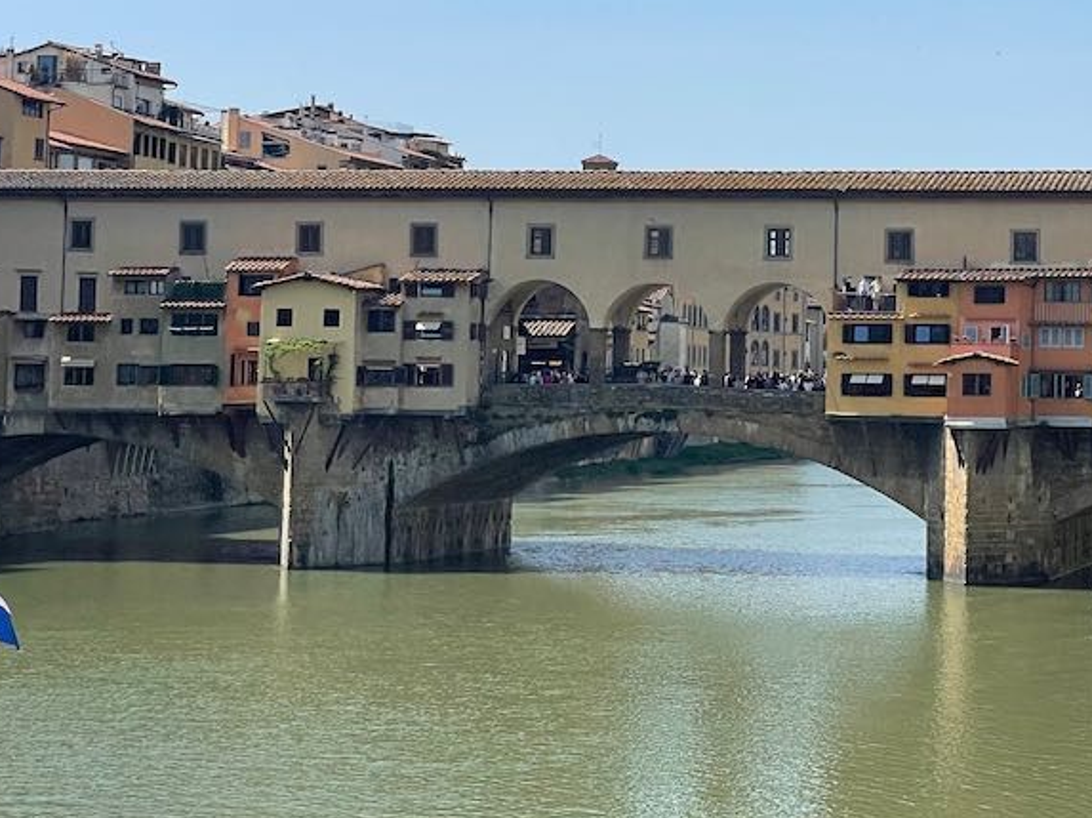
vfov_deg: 15.8
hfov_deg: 20.8
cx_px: 917
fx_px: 2932
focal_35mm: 93
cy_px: 153
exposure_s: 1/2283
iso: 25
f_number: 2
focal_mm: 6
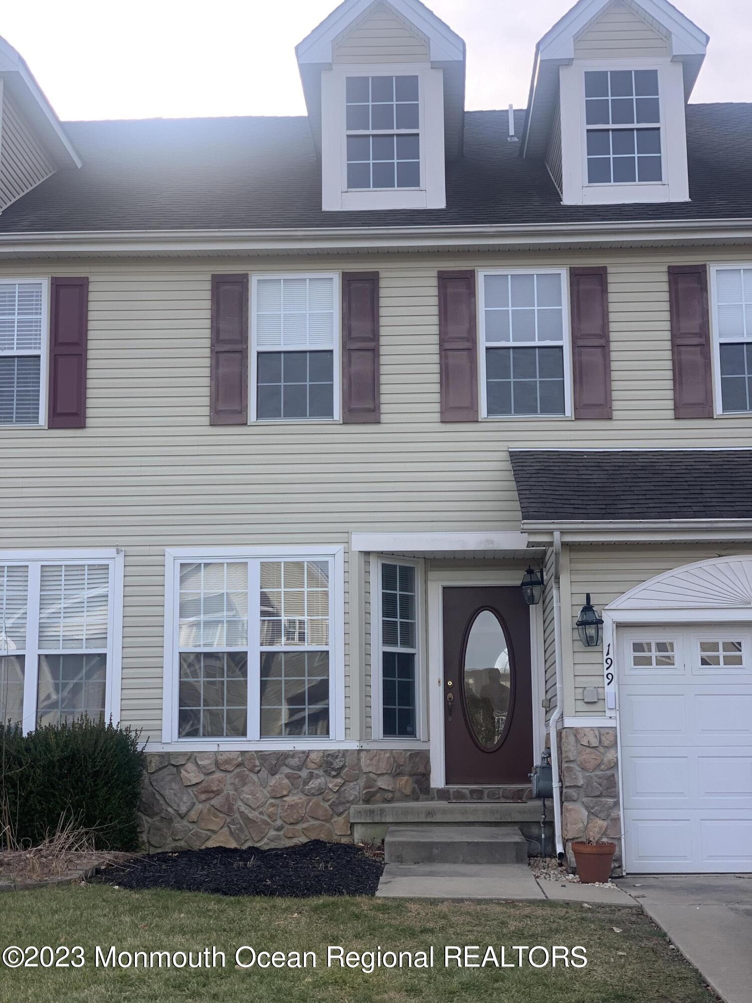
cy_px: 502
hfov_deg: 28.0
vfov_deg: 36.8
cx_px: 376
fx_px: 1506
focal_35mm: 52
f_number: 2.4
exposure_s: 1/417
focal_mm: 6
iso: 16
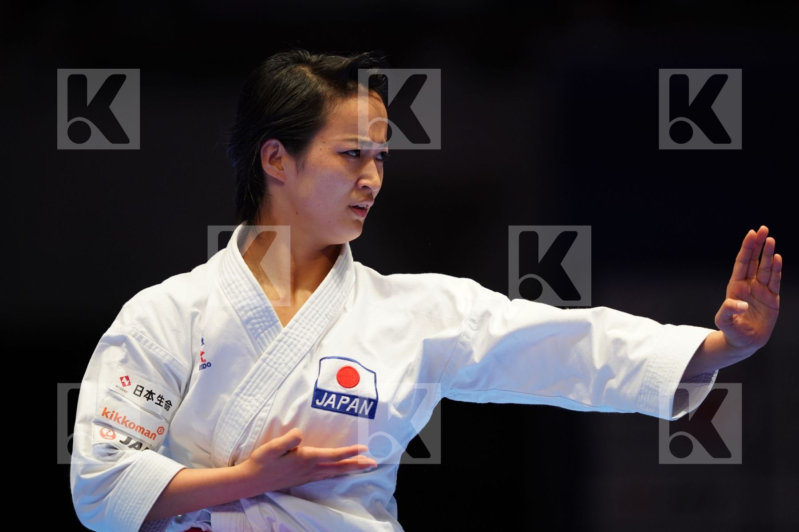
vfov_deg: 3.4
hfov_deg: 5.2
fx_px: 8877
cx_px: 400
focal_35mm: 400
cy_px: 266
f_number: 2.8
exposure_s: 1/500
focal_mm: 400
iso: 1250
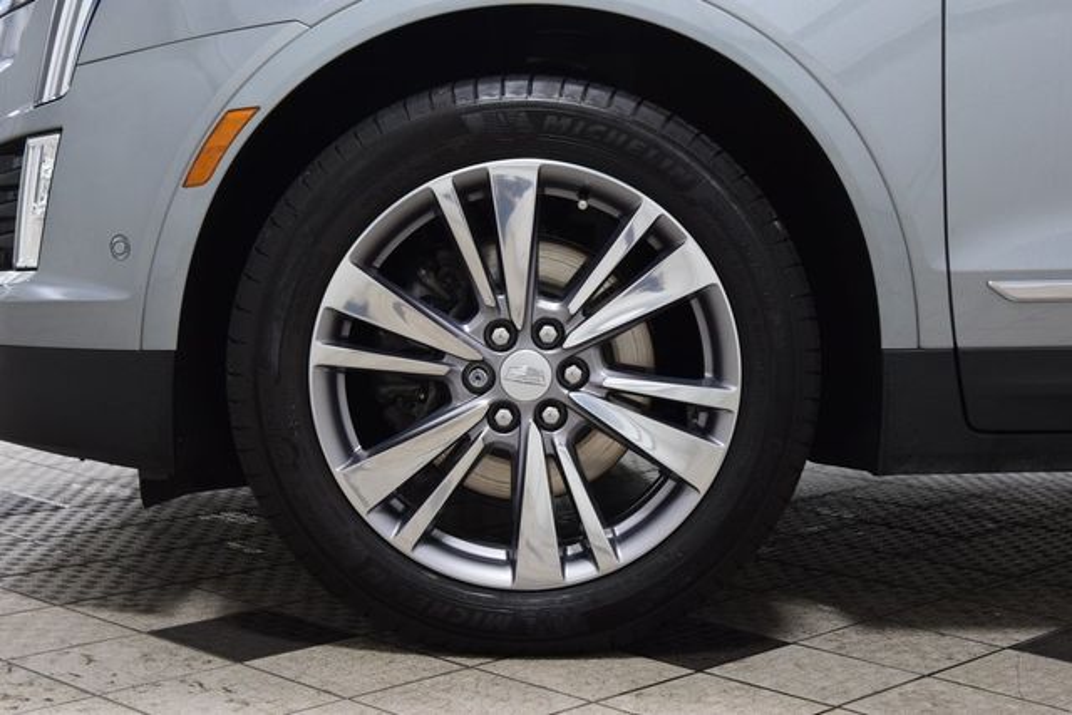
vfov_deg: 22.6
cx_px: 536
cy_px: 358
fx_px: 1787
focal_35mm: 60
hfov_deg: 33.4
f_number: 5
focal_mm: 40
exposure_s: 1/60
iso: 1600
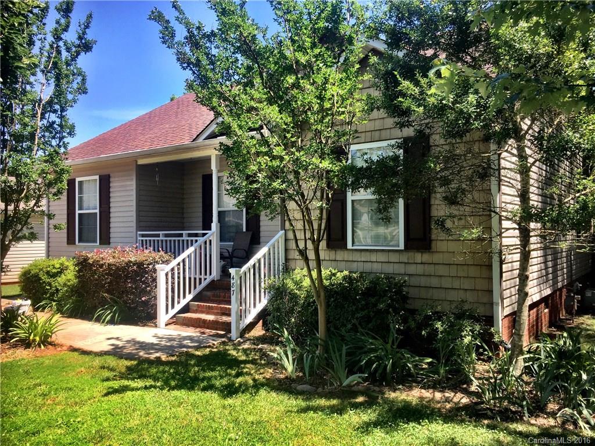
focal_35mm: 29
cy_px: 223
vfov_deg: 48.2
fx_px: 498
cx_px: 298
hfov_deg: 61.7
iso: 32
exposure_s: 1/573
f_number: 2.2
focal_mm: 4.15
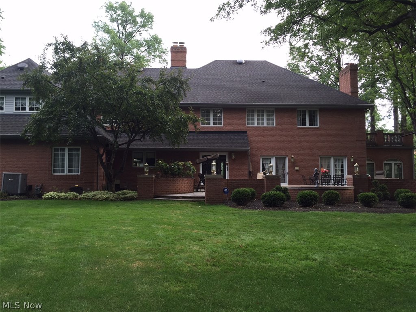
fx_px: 349
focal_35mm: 29
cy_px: 156
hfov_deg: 61.7
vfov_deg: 48.2
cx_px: 208
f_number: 2.2
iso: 32
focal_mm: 4.15
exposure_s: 1/120
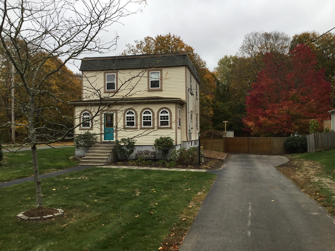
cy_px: 126
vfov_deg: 45.4
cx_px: 168
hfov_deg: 58.4
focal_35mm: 31
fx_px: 300
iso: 25
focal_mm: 3.3
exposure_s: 1/364
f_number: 2.4
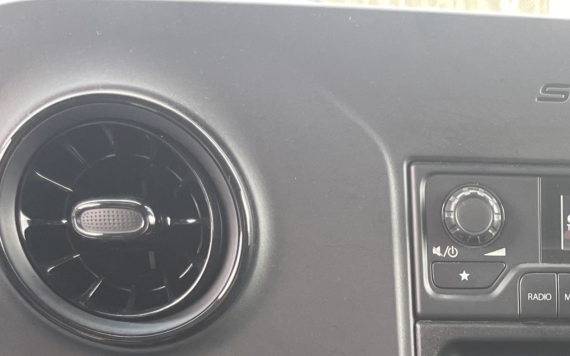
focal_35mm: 66
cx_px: 651
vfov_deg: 17.8
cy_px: 524
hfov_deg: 27.9
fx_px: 1025
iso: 125
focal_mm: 5.1
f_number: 1.6
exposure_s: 1/104
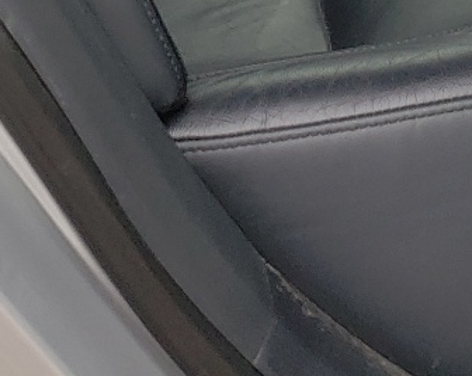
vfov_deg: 11.1
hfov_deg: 15.9
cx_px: 299
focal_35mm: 121
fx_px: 1688
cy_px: -457
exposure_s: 1/714
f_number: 1.5
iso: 50
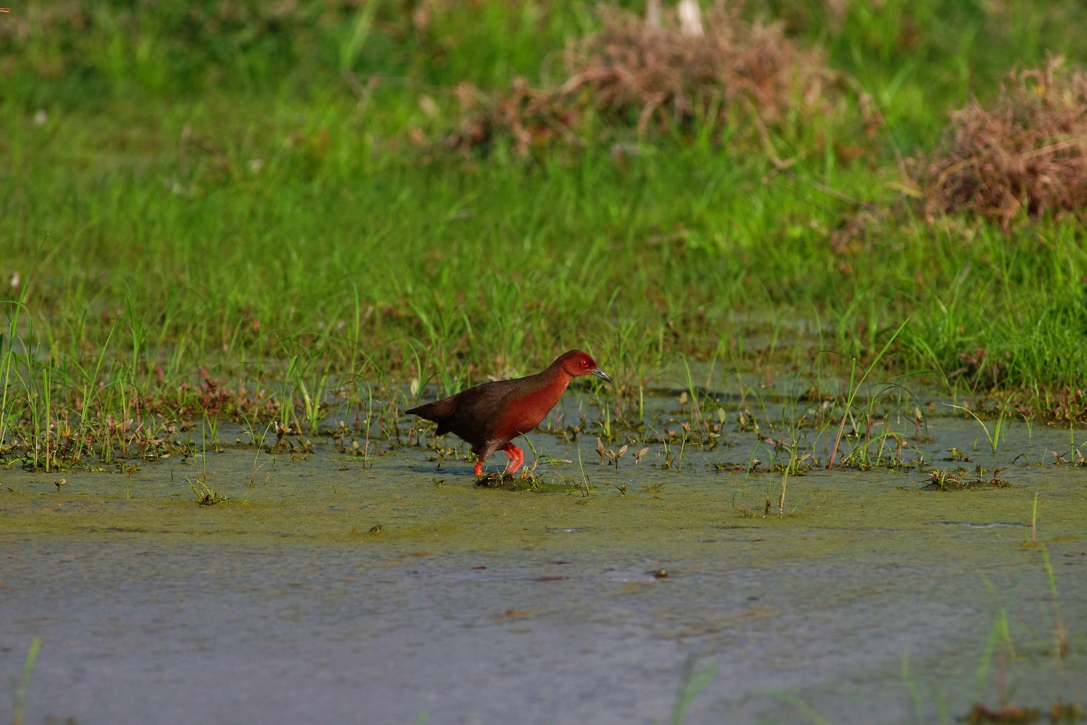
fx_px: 25361
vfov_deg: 1.6
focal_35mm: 840
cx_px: 544
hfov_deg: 2.5
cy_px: 362
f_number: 8
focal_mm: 560
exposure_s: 1/500
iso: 800
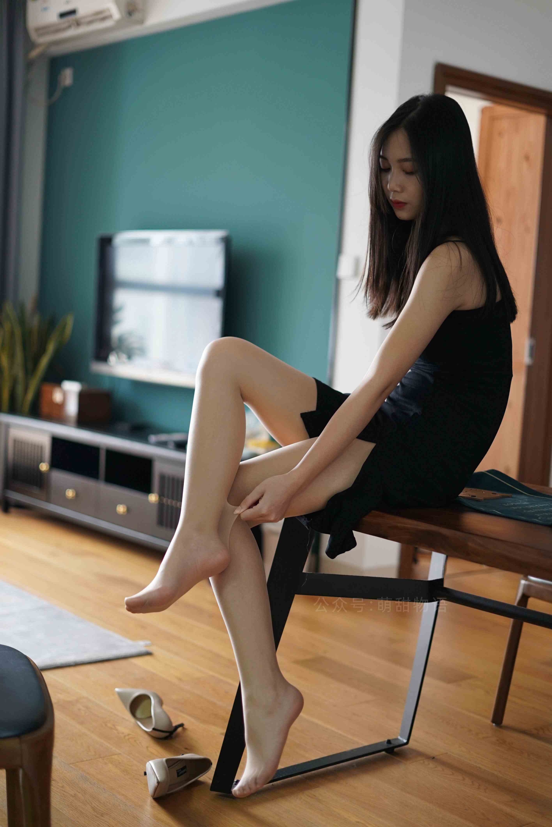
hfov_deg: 27.0
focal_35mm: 50
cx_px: 276
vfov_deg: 39.6
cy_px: 414
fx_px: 1148
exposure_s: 1/40
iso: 500
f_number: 1.8
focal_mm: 50
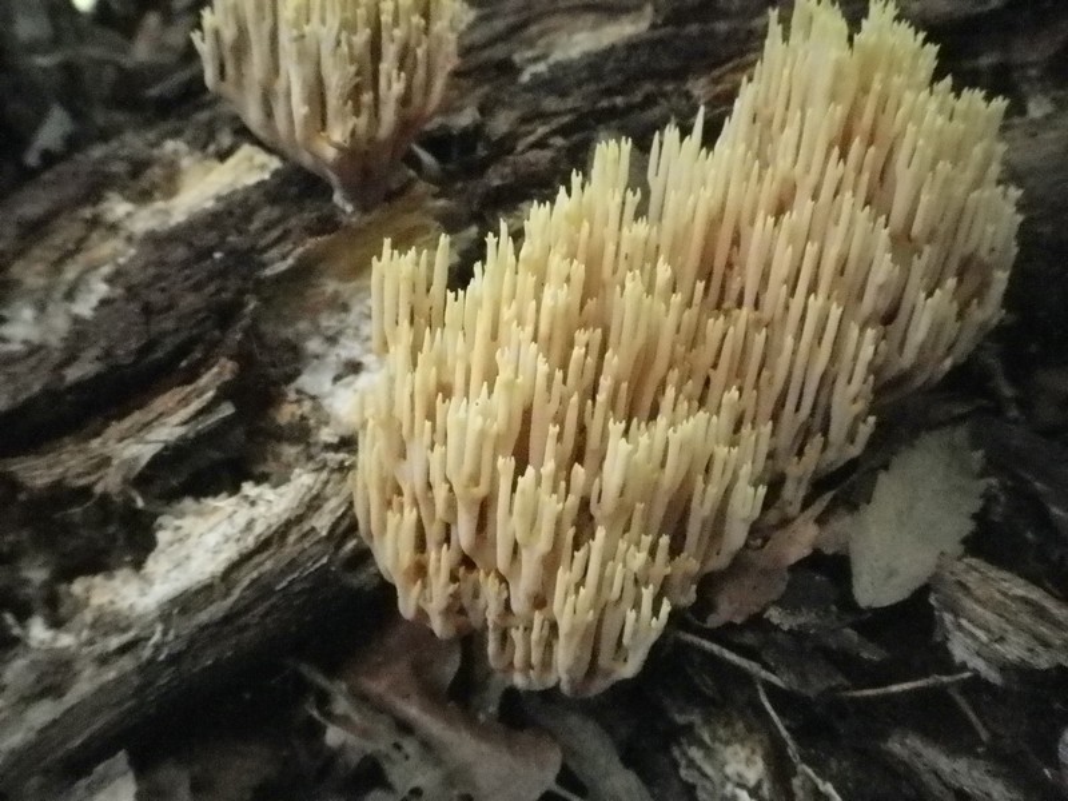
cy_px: 400
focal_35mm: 35
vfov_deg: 40.7
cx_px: 534
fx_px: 1080
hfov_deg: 52.6
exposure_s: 1/100
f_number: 3.9
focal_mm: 6.36
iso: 3200
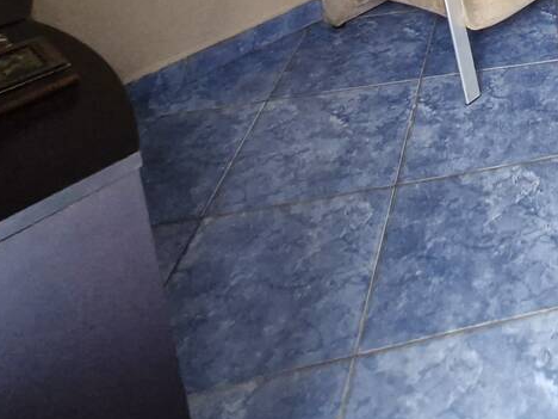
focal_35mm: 40
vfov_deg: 25.9
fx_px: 645
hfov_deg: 34.4
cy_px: -220
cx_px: 712
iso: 200
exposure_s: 1/60
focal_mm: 1.74
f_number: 2.2
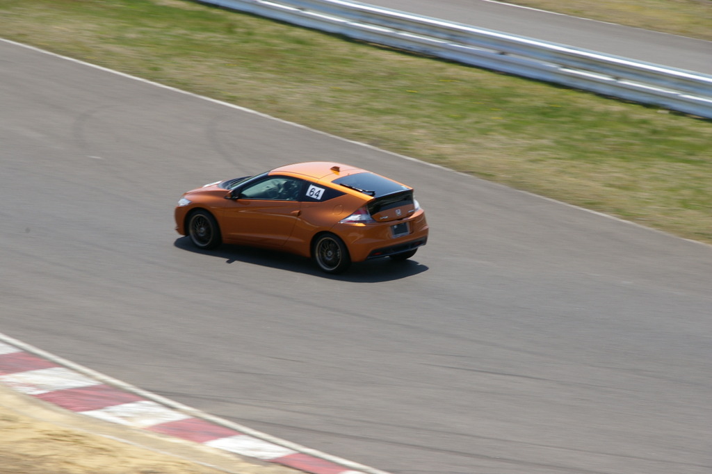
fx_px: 3559
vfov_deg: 7.6
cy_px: 237
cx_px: 356
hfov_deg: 11.4
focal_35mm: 180
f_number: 13
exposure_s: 1/125
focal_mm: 120
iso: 200
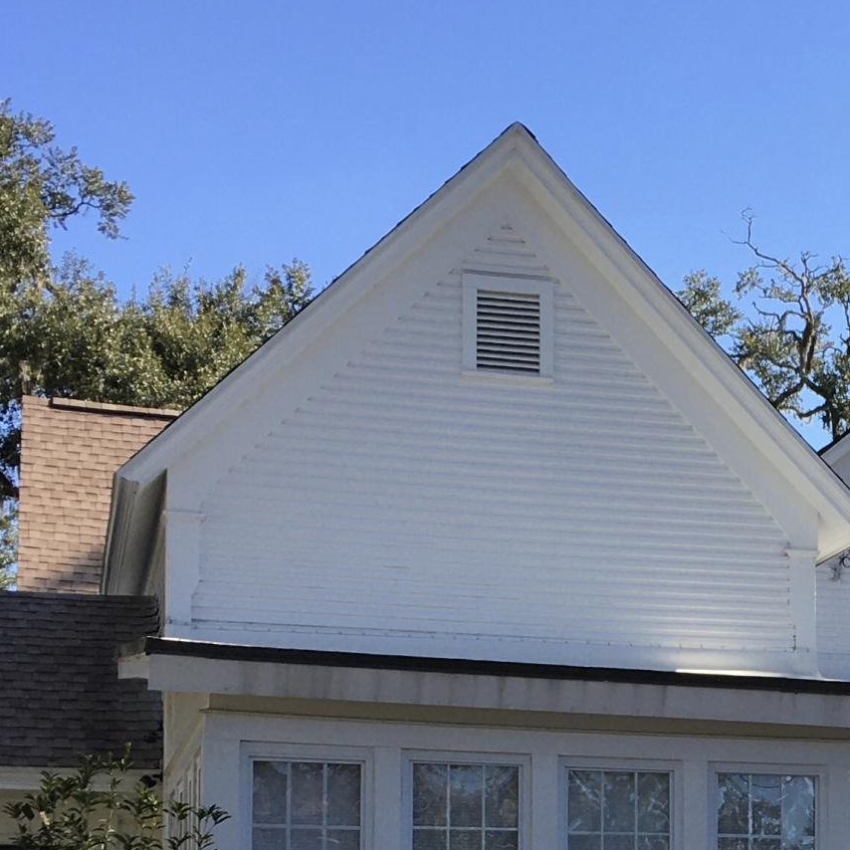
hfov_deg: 18.5
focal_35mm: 90
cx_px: 950
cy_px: 893
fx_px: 2500
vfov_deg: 18.7
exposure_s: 1/686
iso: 25
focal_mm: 4.15
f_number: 2.2
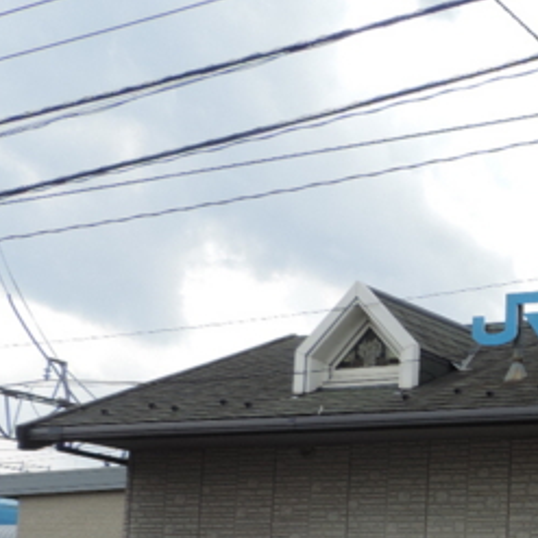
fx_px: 1407
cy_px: 497
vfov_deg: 21.1
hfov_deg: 19.5
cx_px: 751
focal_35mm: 80
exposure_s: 1/640
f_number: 3.1
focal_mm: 4.9
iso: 80
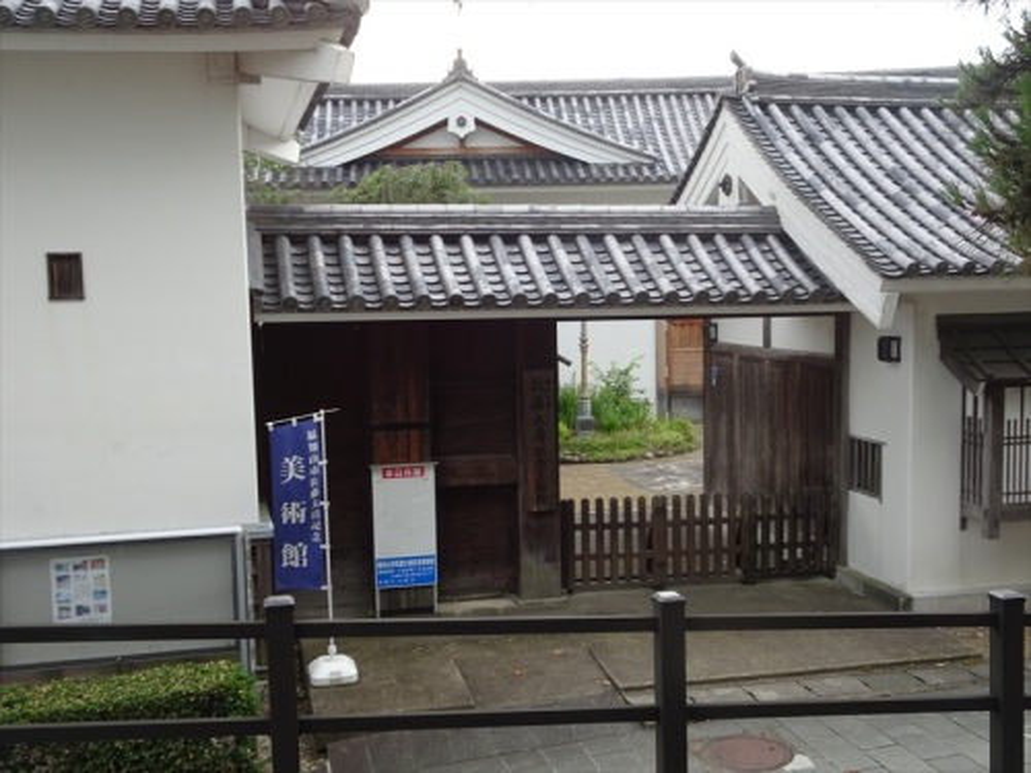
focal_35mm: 40
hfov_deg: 46.8
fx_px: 1191
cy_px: 386
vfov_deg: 36.0
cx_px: 516
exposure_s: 1/50
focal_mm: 6.8
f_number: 4
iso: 80
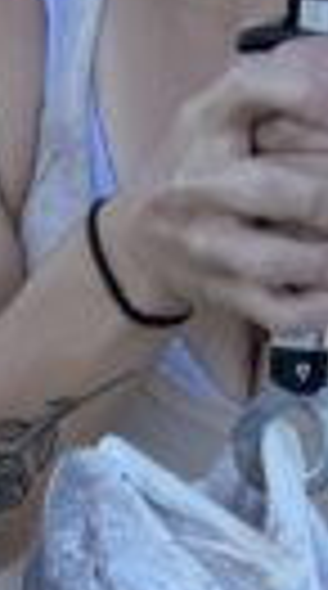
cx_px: 189
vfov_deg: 10.1
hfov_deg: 5.9
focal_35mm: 205
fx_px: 3192
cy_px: 937
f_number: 1.78
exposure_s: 1/1361
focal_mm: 6.76
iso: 100
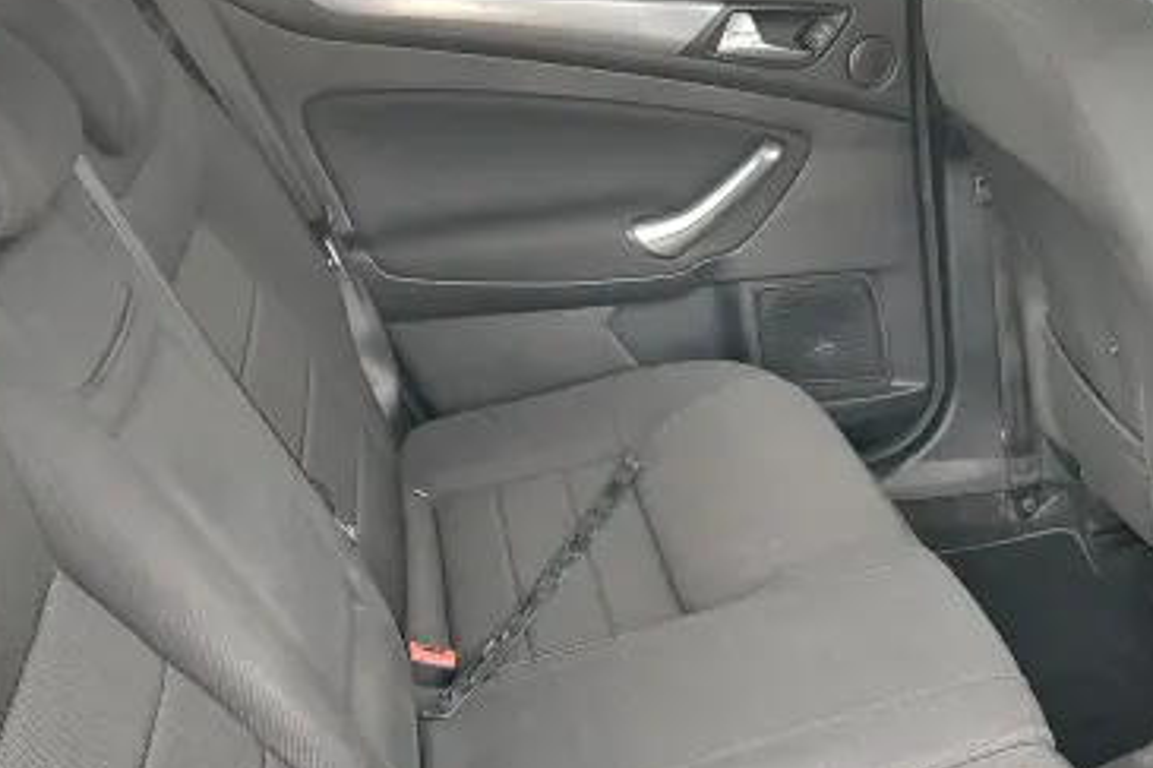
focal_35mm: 42
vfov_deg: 31.3
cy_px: 585
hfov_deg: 46.1
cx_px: 714
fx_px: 1344
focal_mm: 5.56
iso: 288
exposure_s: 1/50
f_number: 1.8
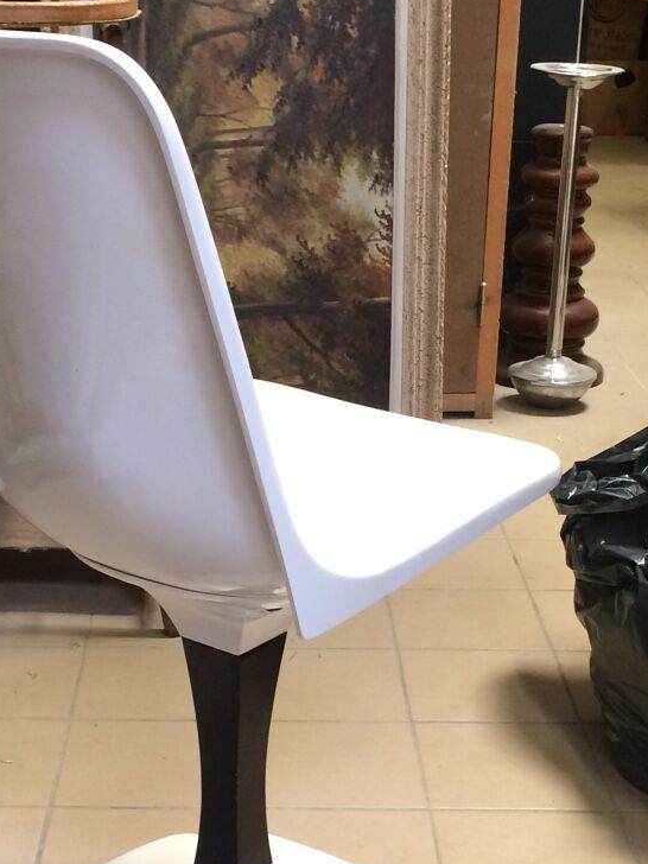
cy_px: 495
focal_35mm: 65
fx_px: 1622
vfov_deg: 29.8
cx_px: 265
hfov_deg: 22.6
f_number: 2.2
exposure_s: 1/33
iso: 125
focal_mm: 4.15
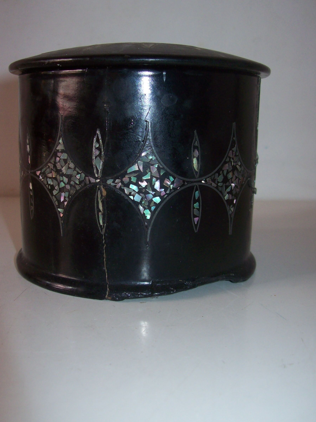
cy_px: 196
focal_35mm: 43
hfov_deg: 33.5
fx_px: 524
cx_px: 137
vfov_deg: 43.8
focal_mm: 6
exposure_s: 1/64
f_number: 2.7
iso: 80
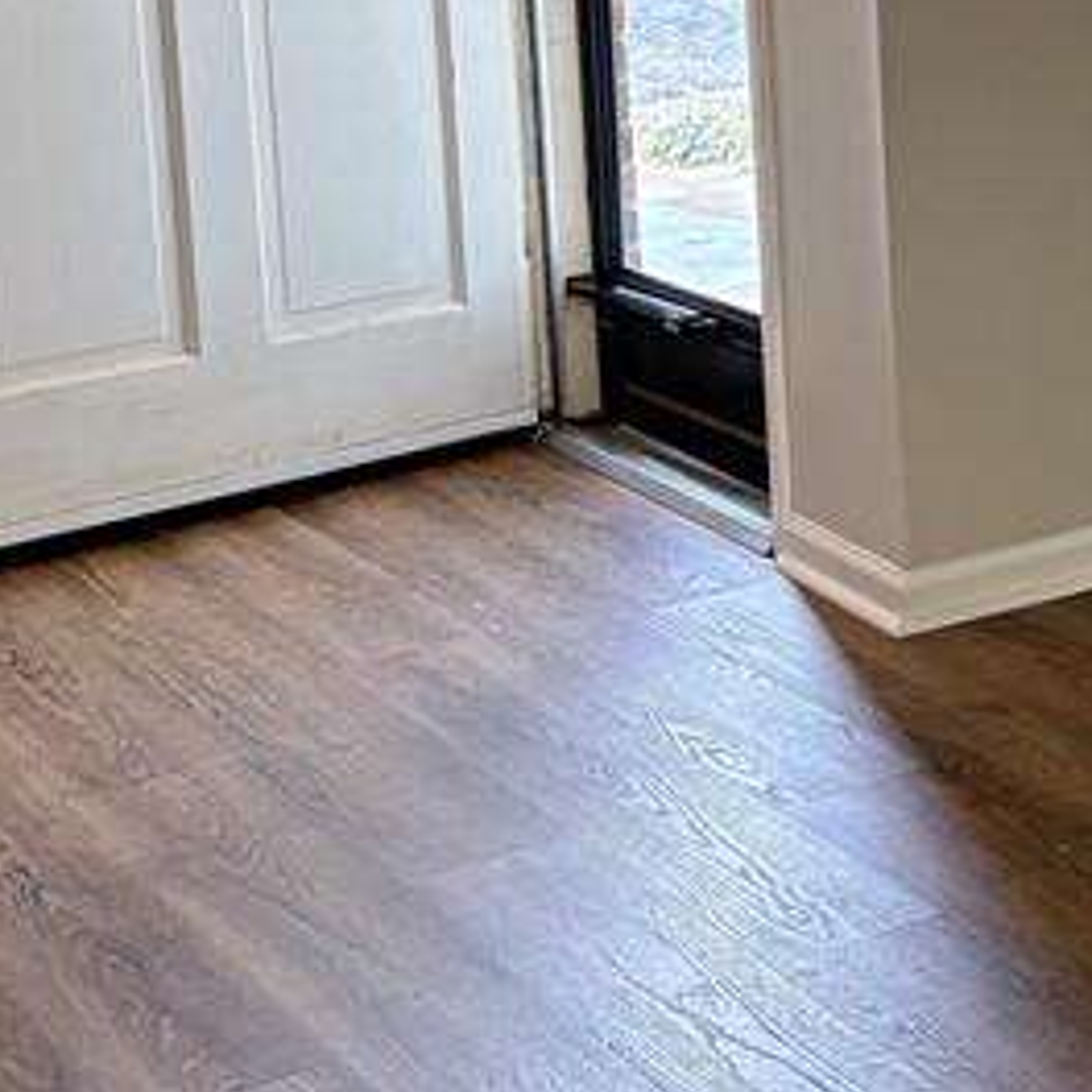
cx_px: 1837
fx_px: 3176
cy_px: -21
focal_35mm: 89
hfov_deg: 16.8
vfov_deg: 18.9
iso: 160
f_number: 1.6
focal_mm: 5.96
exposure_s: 1/60
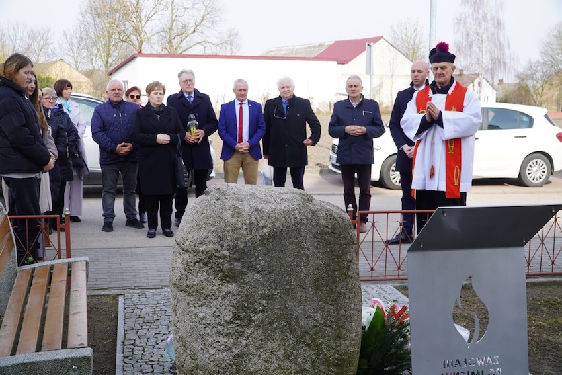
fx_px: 726
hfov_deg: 42.3
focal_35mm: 46
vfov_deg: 29.0
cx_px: 281
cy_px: 188
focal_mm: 31
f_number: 6.3
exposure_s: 1/160
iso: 100
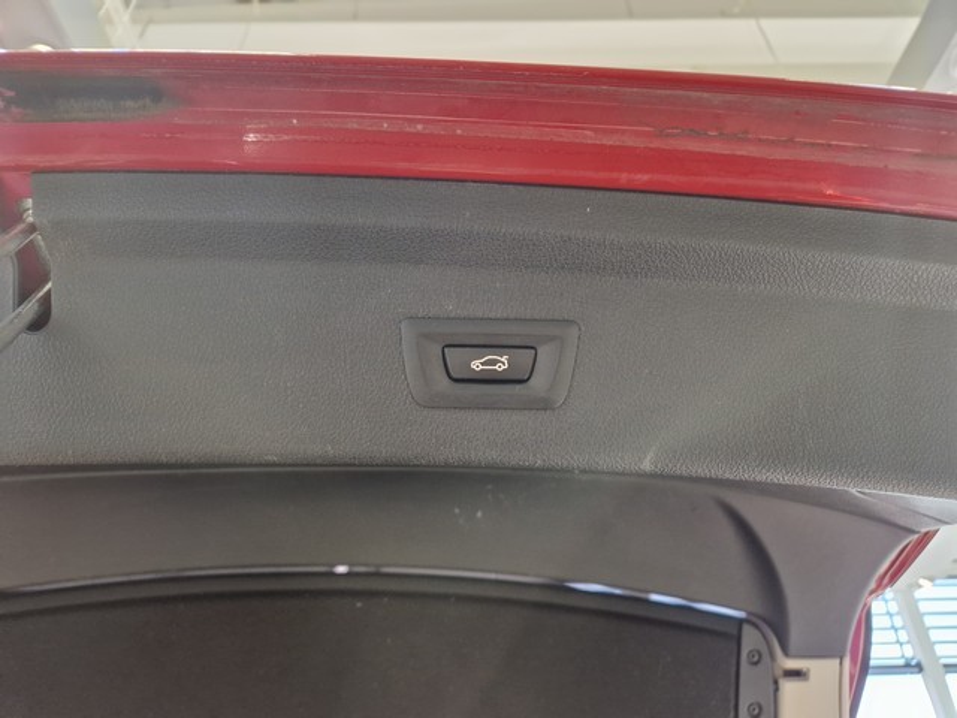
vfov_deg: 58.9
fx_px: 636
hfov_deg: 73.9
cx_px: 478
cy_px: 359
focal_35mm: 23
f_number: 1.8
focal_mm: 5.4
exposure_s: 1/100
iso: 640
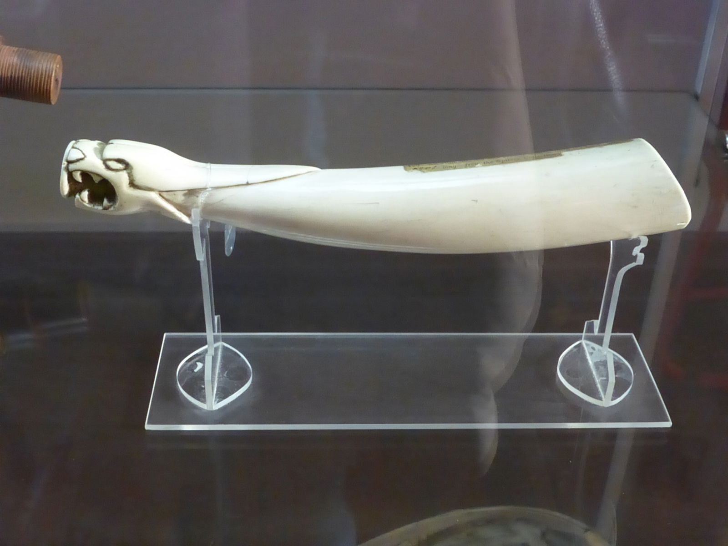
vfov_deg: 30.3
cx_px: 364
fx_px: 1009
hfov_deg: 39.7
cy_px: 273
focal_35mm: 48
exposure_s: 1/60
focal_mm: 8.6
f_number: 4
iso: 1600
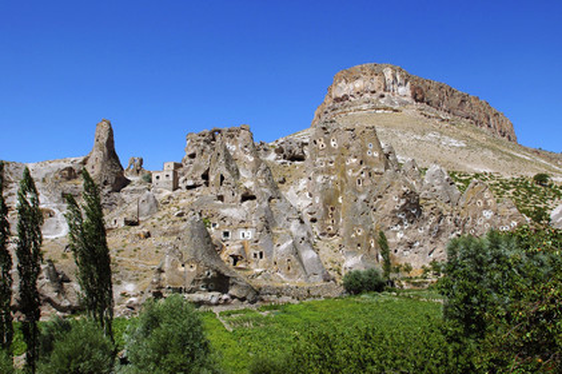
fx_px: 398
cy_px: 187
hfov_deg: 70.5
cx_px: 281
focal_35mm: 26
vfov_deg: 50.3
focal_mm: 17
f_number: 10
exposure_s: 1/400
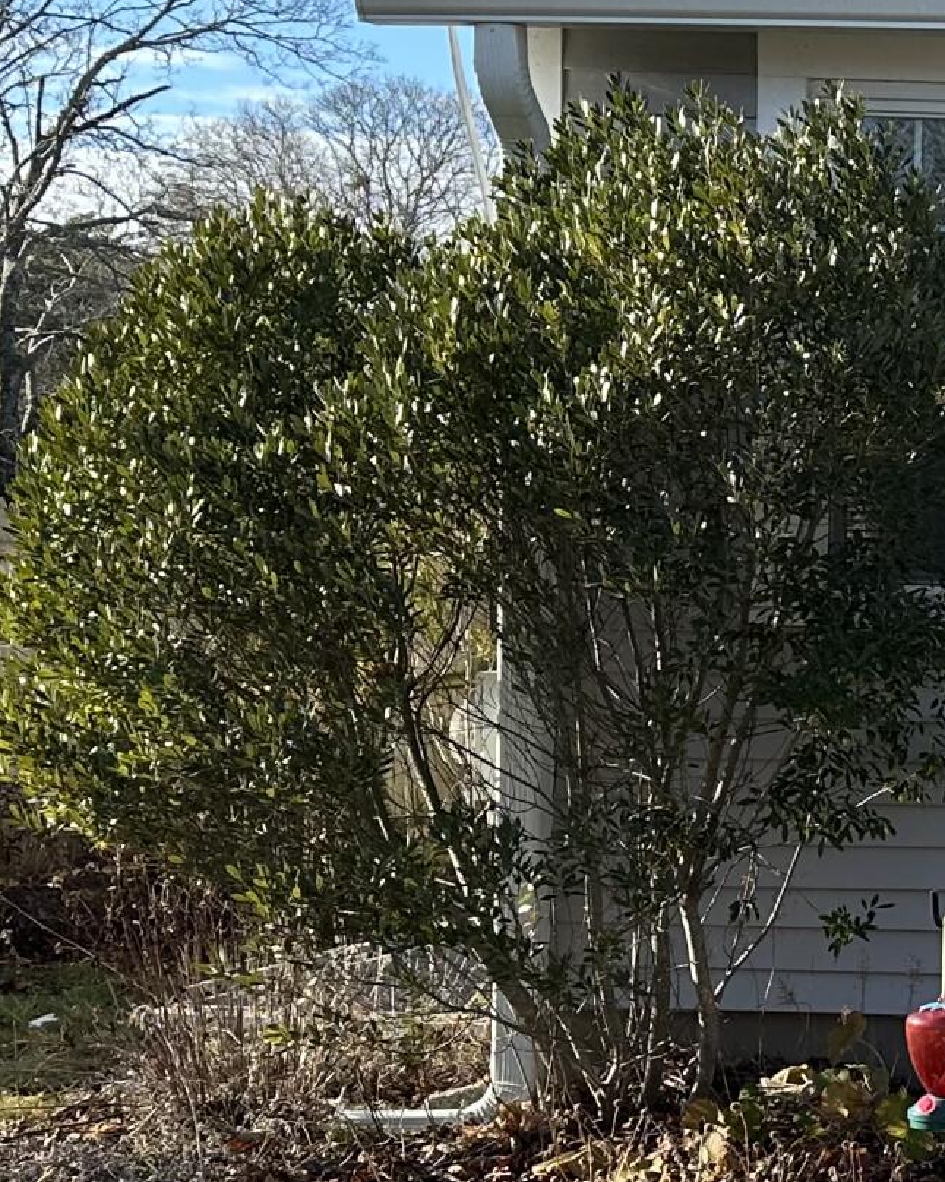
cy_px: 623
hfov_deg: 15.6
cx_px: 1584
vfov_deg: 22.0
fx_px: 3043
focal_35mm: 87
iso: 80
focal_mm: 6.86
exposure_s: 1/1412
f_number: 1.78
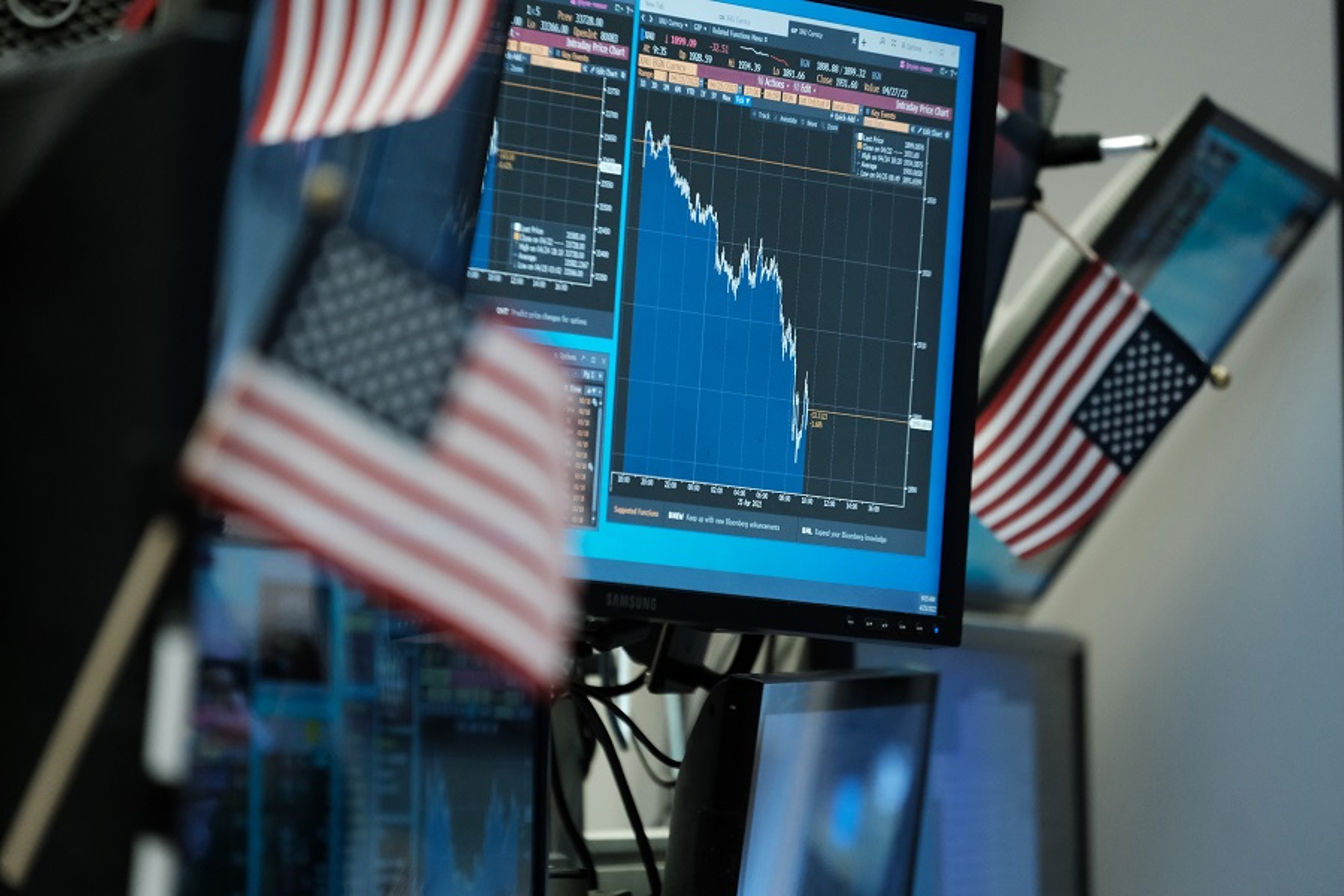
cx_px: 672
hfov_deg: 8.4
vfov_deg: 5.6
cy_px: 448
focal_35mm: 246
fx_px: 9183
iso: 3200
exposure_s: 1/45
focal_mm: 164
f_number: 4.6
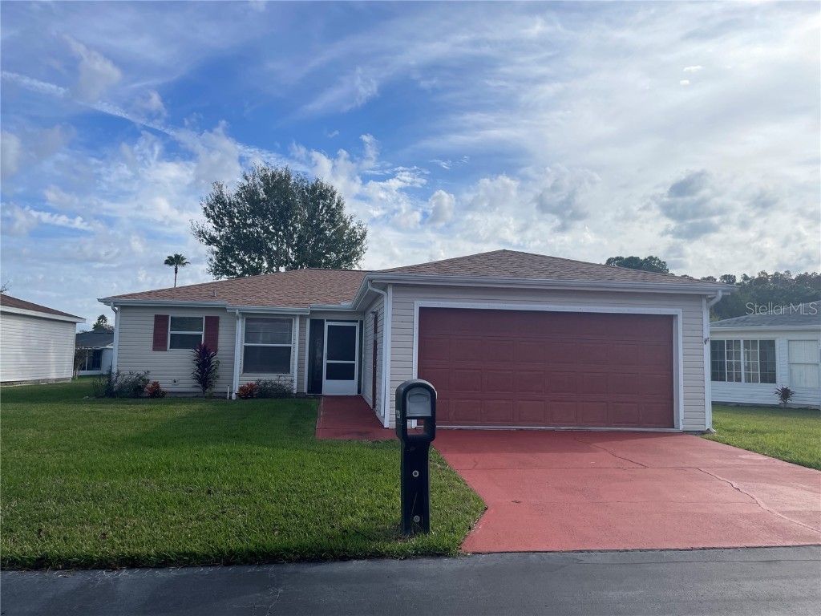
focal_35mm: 26
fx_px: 617
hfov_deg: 67.3
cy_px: 308
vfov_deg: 53.1
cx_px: 410
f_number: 1.6
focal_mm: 4.2
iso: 32
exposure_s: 1/4651
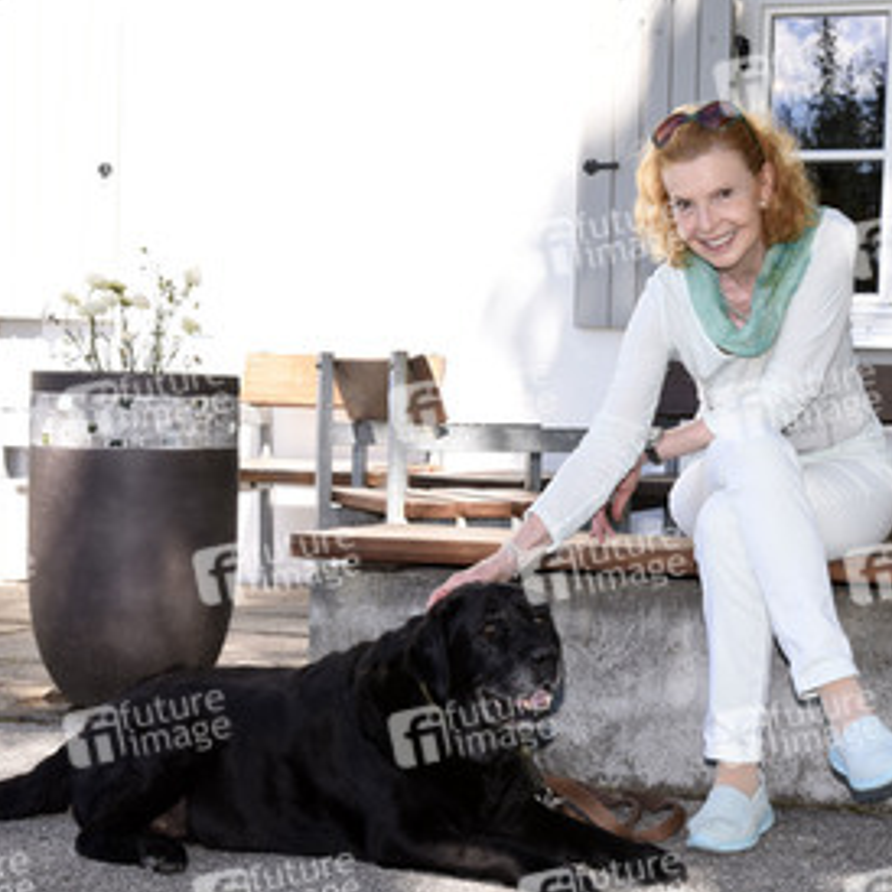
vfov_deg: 24.6
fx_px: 2041
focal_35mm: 70
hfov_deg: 24.6
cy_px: 485
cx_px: 516
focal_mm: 50
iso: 640
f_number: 11
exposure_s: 1/160
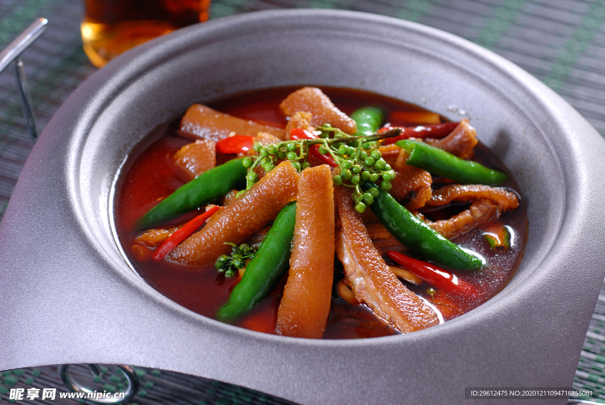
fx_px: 1514
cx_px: 302
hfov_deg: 22.6
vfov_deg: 15.2
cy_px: 202
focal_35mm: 90
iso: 100
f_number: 5.6
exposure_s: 1/160
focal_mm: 60
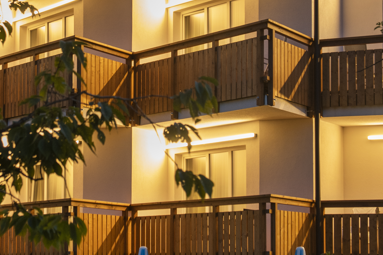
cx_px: 121
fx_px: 1266
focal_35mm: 119
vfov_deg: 11.4
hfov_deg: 17.2
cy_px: -10
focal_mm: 38
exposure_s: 1/2
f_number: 4.5
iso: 400
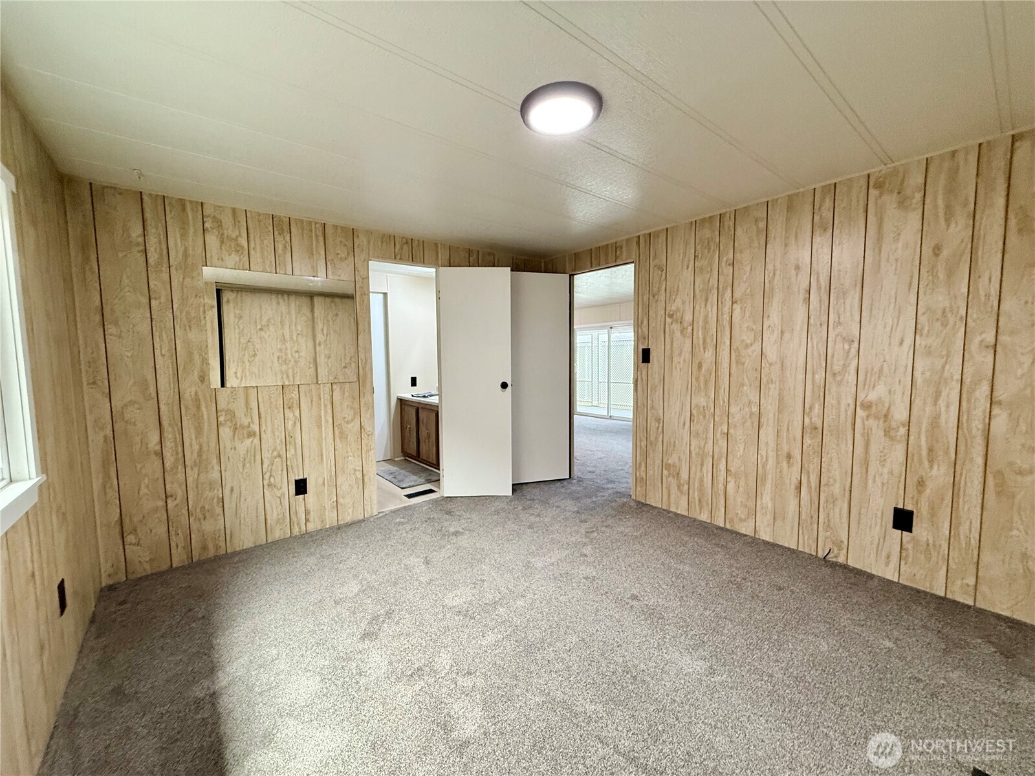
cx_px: 518
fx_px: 419
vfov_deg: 85.7
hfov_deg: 102.1
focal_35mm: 14
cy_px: 388
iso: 400
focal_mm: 2.22
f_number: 2.2
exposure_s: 1/120
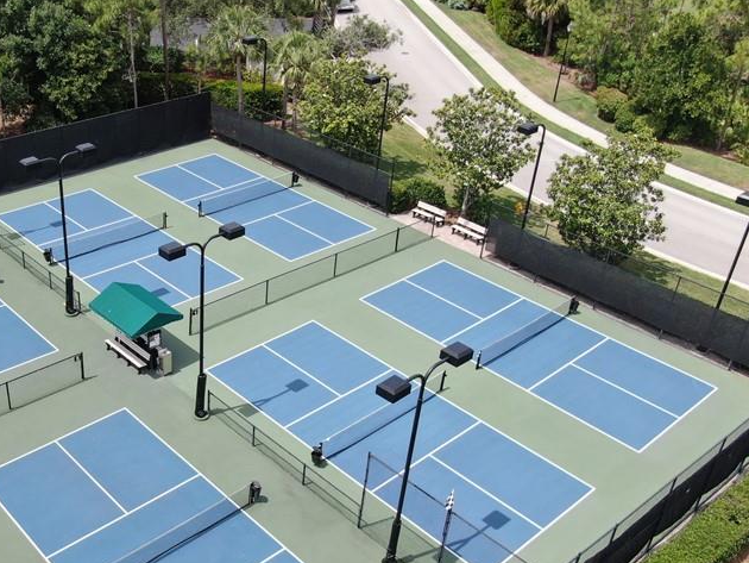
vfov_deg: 36.7
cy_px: 339
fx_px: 844
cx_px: 197
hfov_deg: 46.3
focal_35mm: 39
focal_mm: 4.39
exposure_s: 1/1000
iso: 100
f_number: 2.8
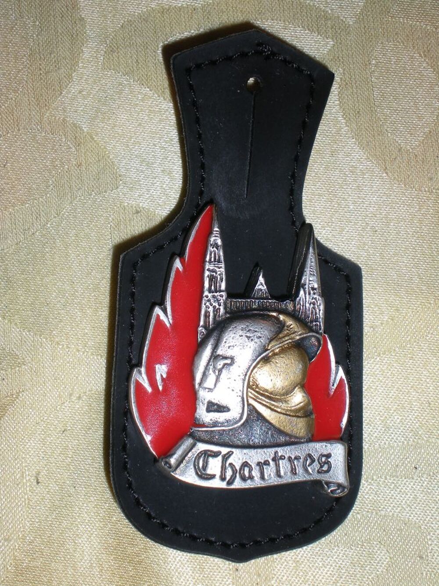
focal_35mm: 56
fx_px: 947
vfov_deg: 34.3
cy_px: 293
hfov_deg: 26.1
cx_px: 220
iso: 64
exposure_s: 1/60
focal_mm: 9.3
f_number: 5.6
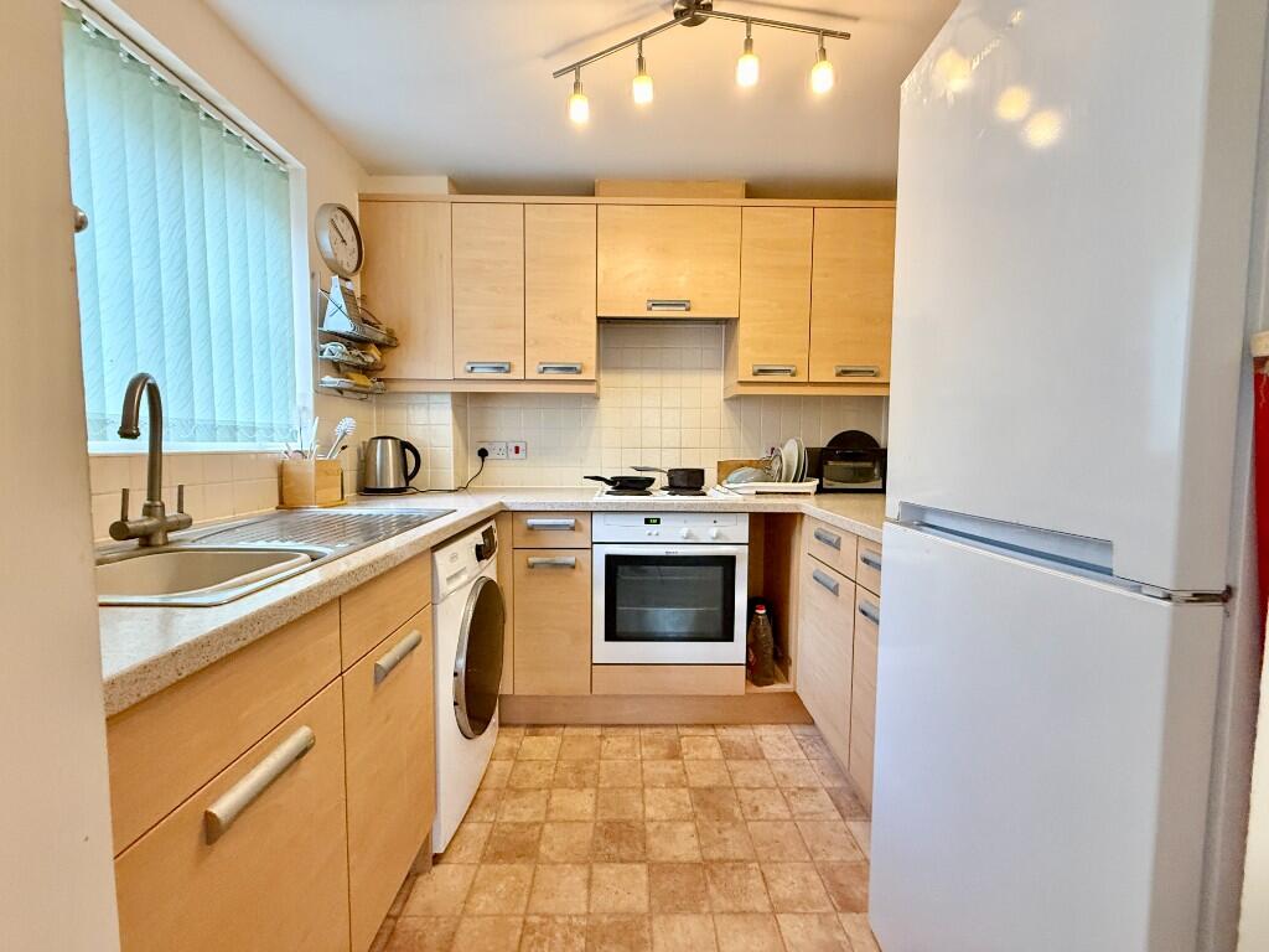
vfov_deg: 85.7
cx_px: 634
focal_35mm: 14
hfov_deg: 102.1
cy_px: 476
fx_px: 513
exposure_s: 1/50
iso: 400
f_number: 2.2
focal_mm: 2.22
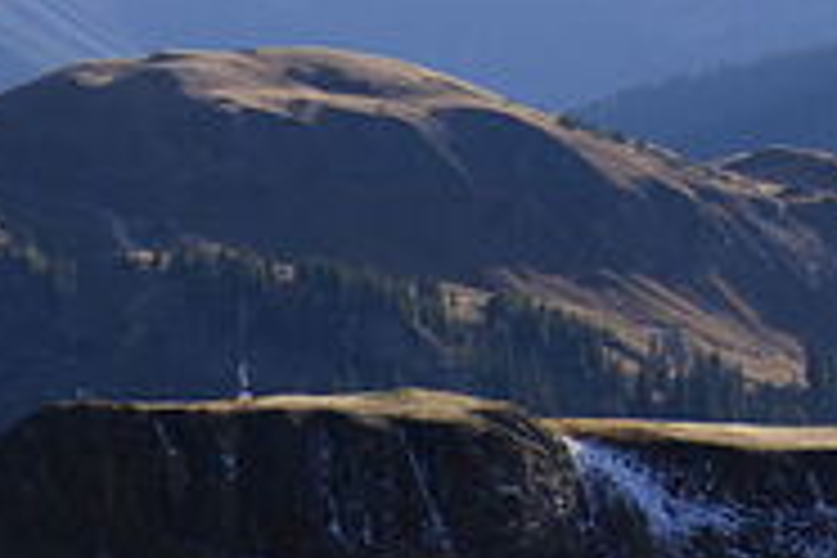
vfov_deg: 4.4
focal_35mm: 308
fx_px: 7160
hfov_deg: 6.5
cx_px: -639
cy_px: 914
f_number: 8
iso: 125
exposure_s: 1/125
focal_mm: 55
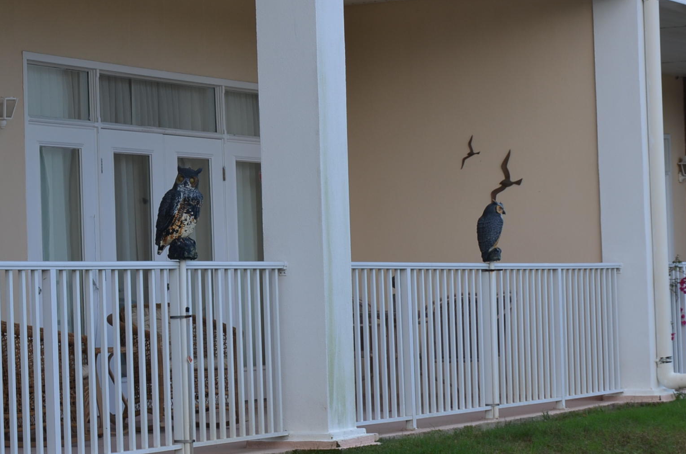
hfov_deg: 16.3
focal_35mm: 126
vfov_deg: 10.8
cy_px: 225
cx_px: 302
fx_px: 2396
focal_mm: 52
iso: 180
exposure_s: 1/250
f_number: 8
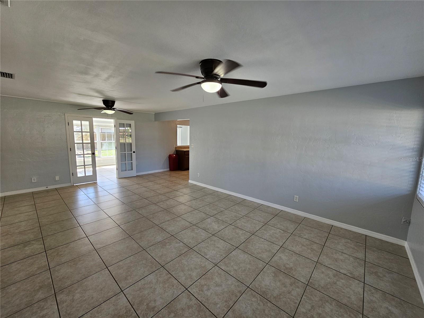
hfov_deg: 106.2
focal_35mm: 13
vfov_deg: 89.9
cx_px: 212
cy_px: 159
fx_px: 159
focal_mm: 2.2
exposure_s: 1/77
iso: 100
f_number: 2.2
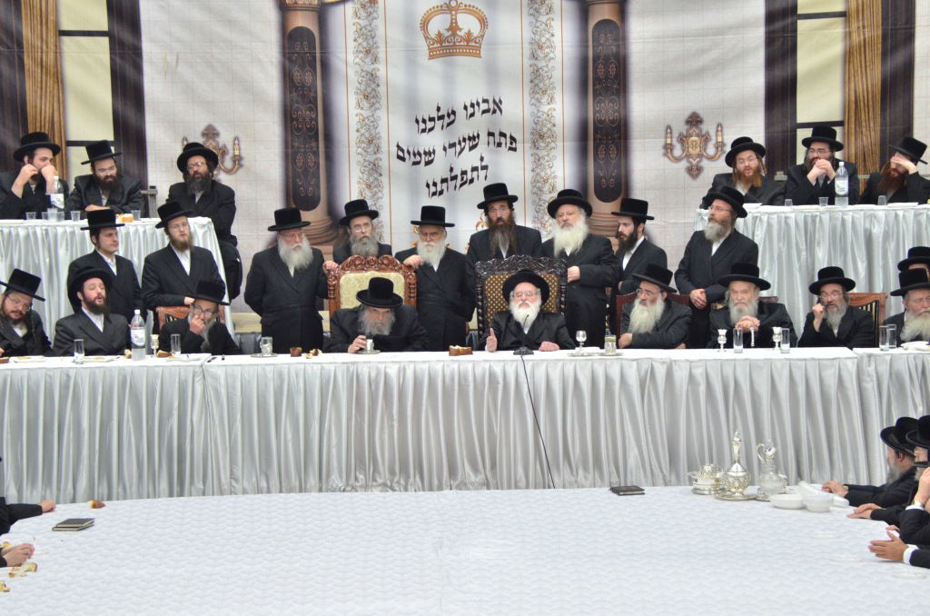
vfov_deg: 12.6
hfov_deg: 19.0
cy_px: 308
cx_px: 465
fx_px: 2784
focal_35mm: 108
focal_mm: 72
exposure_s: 1/125
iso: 1600
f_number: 5.6
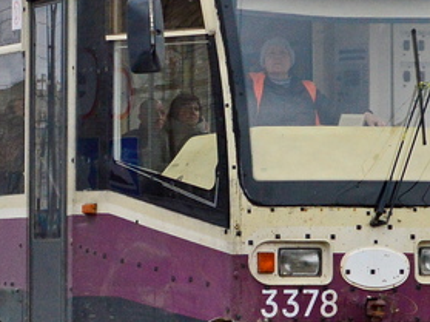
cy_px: 25
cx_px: 109
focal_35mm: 341
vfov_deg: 4.4
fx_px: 4235
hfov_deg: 5.8
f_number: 5.6
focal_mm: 55
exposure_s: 1/640
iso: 800
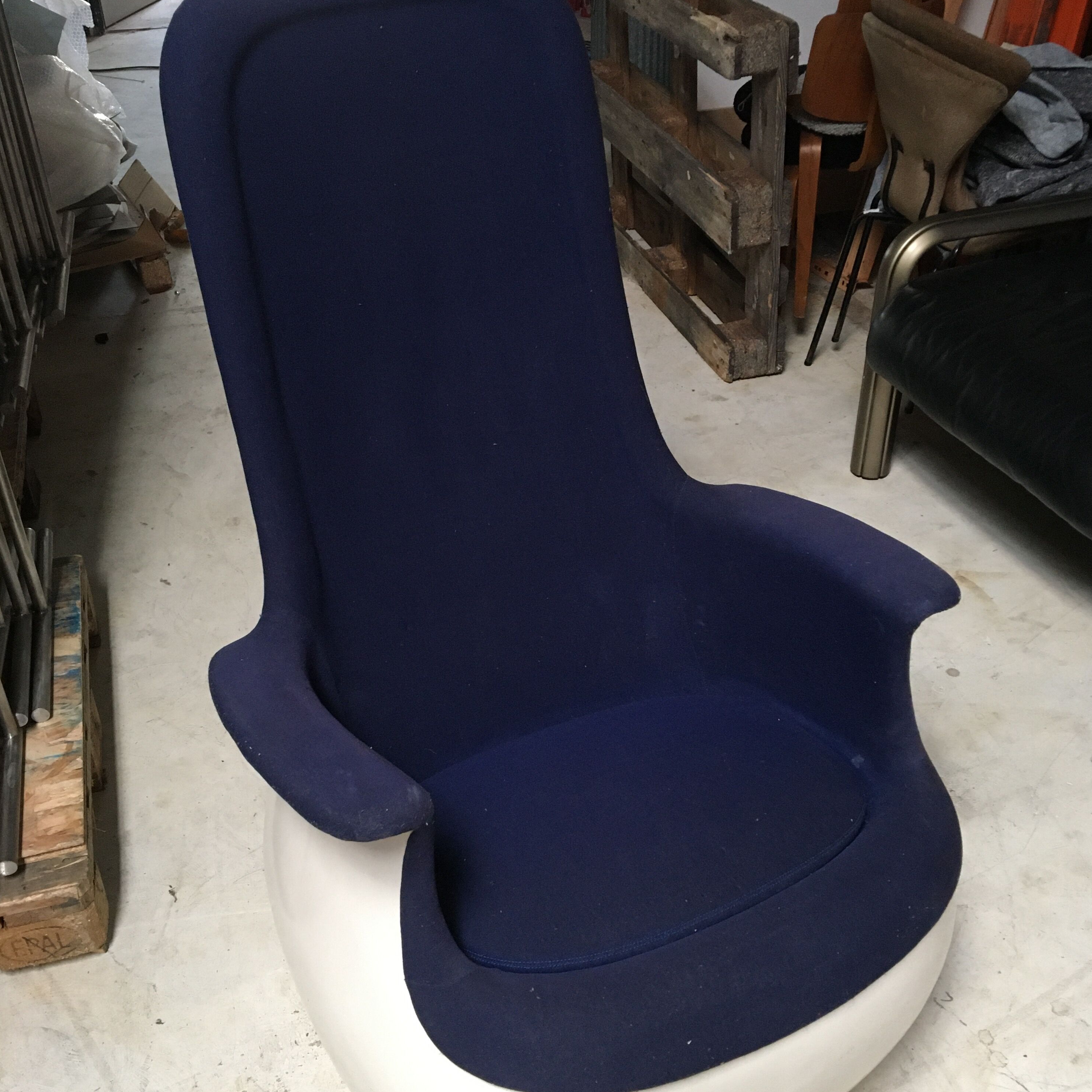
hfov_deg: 47.2
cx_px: 552
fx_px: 1249
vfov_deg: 47.2
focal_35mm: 35
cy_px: 588
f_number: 2.2
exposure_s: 1/33
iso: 200
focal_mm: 4.15
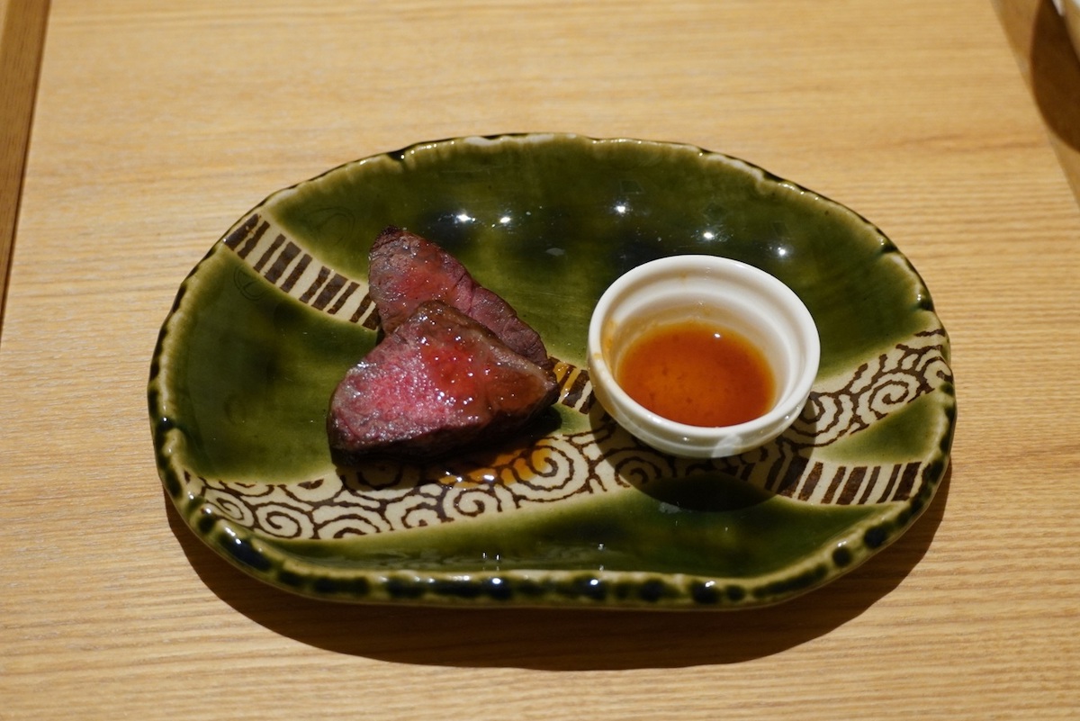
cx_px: 540
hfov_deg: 43.6
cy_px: 360
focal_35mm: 45
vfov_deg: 29.9
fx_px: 1350
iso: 1250
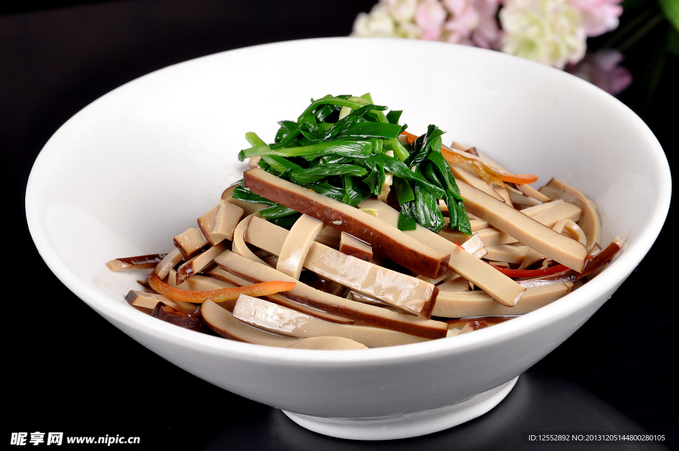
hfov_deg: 16.1
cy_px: 226
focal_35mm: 128
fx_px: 2402
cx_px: 340
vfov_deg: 10.7
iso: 200
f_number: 13
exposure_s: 1/125
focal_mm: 85
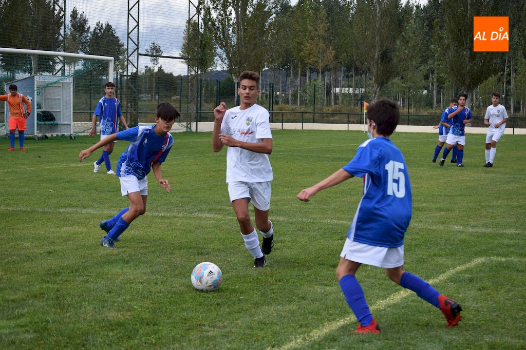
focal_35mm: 102
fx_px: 1490
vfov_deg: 13.4
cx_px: 263
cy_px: 175
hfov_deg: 20.0
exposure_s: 1/1600
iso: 400
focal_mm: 68
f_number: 6.3
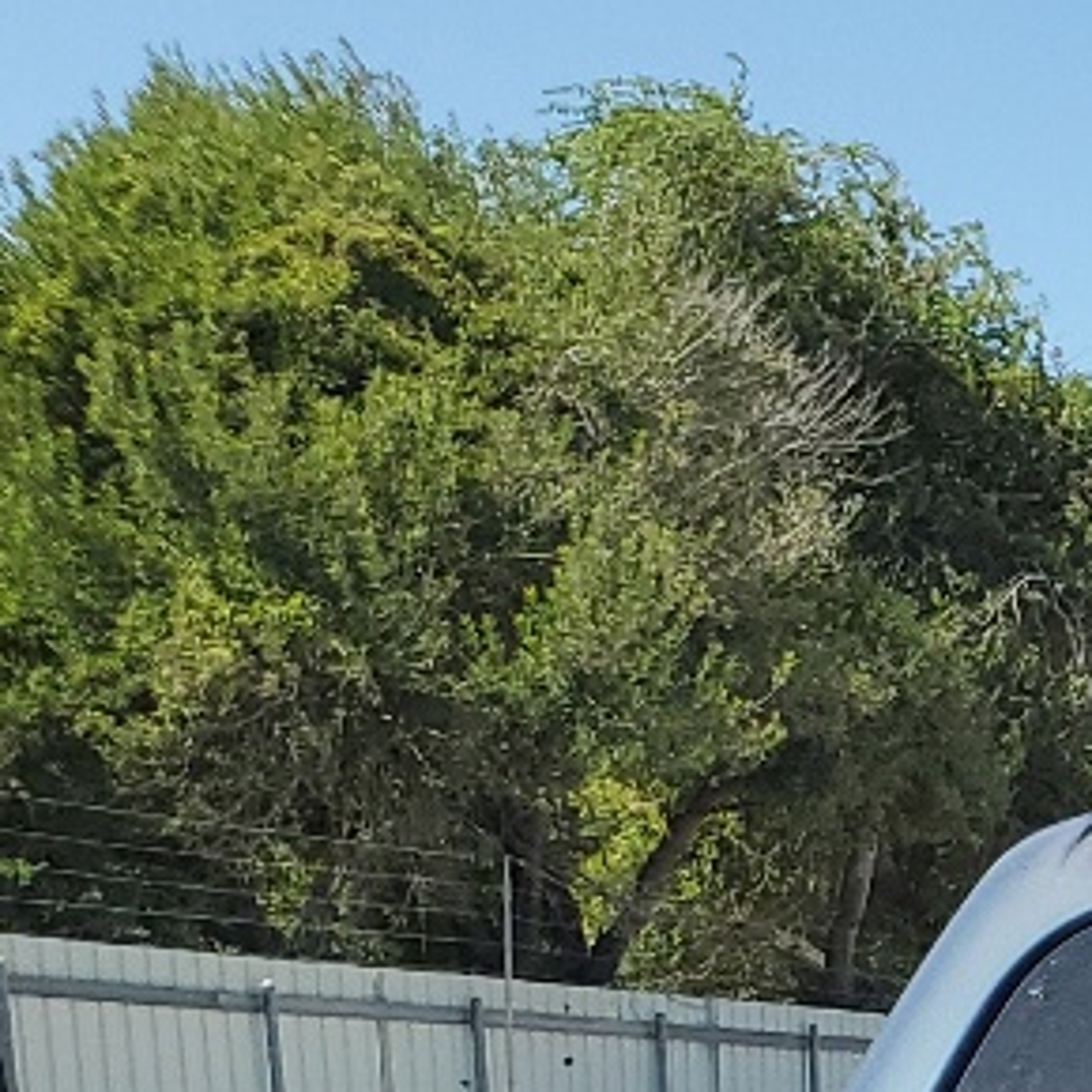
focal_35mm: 127
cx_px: 2207
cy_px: 2071
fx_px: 4533
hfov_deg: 12.1
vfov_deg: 12.4
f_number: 1.5
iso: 50
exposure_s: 1/2500
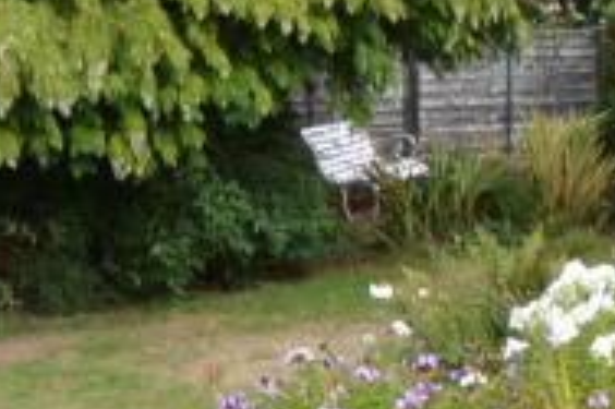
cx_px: 743
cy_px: 93
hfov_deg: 16.0
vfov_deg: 11.1
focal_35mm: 123
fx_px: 2095
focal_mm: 15
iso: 100
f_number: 5.6
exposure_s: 1/125
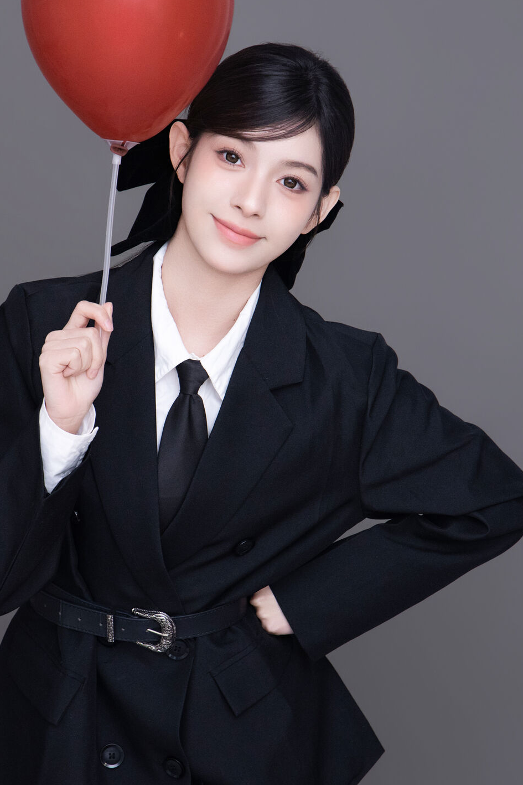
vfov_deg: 15.5
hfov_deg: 10.4
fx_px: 2877
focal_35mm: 132
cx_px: 194
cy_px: 397
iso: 3200
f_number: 8
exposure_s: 1/50
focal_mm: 105
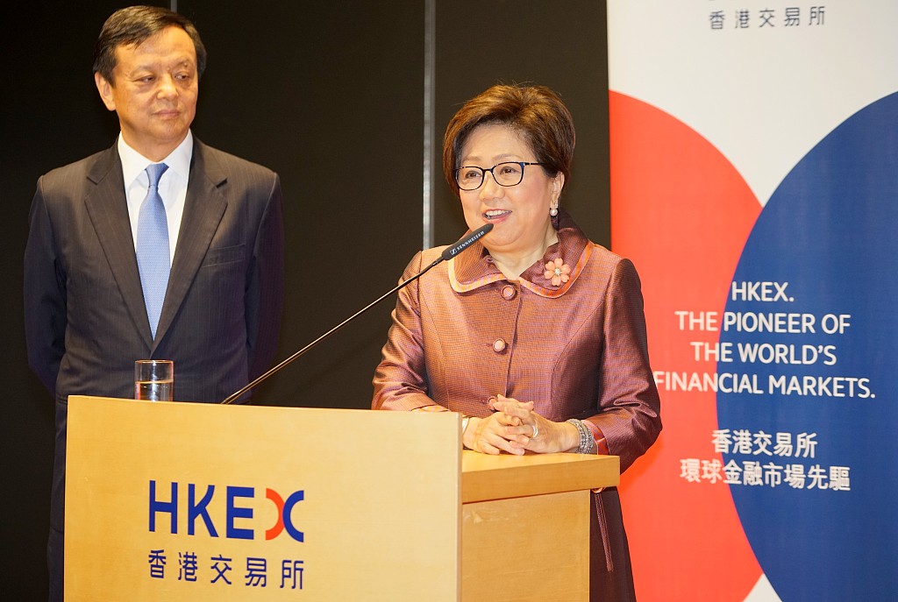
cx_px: 449
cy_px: 301
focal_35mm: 139
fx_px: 3474
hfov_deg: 14.7
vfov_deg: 9.9
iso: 1250
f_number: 4
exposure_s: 1/320
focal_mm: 139
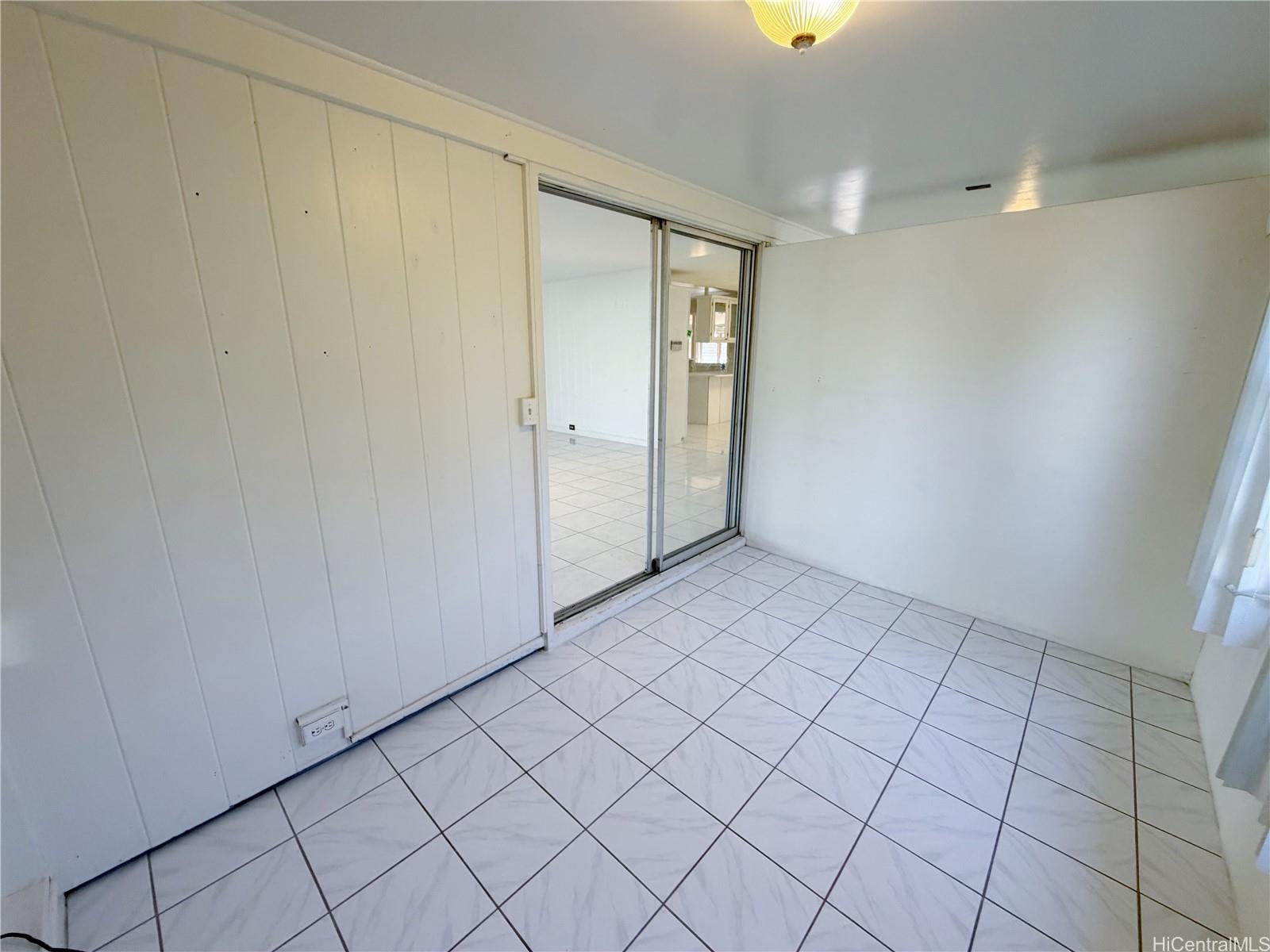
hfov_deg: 102.1
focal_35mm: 14
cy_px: 476
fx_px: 514
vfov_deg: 85.7
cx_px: 635
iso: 200
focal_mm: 2.22
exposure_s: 1/120
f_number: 2.2
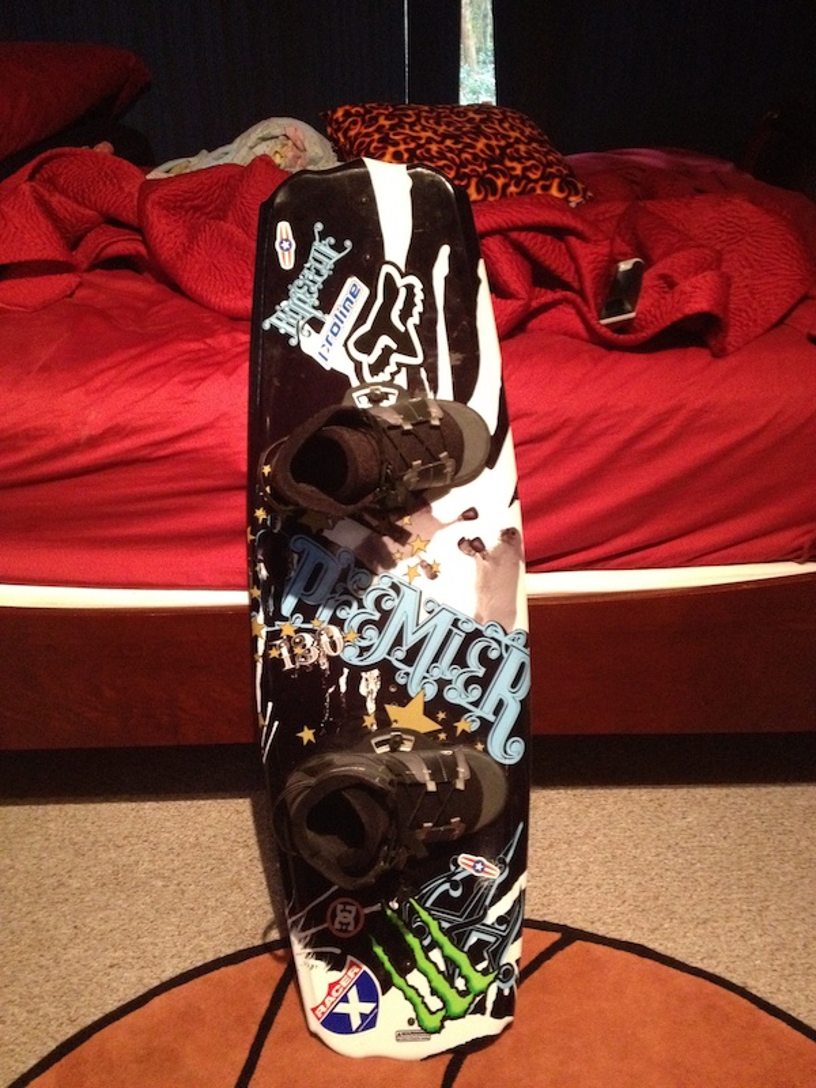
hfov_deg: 40.7
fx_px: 1100
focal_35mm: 35
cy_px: 544
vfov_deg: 52.6
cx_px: 408
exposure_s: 1/15
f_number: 2.4
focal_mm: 4.28
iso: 640
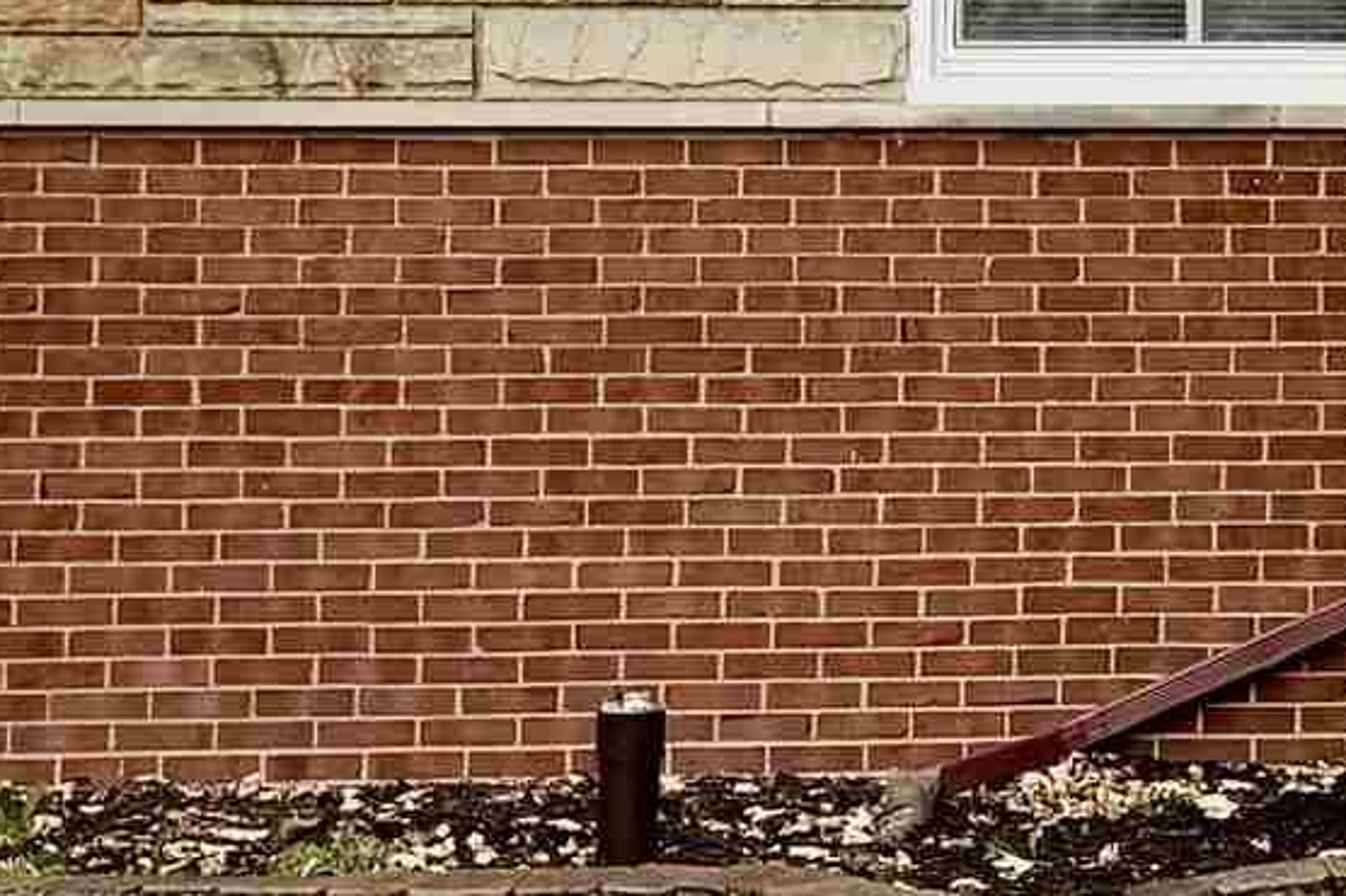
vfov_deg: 9.8
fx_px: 5156
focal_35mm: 138
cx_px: 2002
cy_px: -15
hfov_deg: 14.0
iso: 80
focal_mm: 6.76
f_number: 1.78
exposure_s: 1/1553
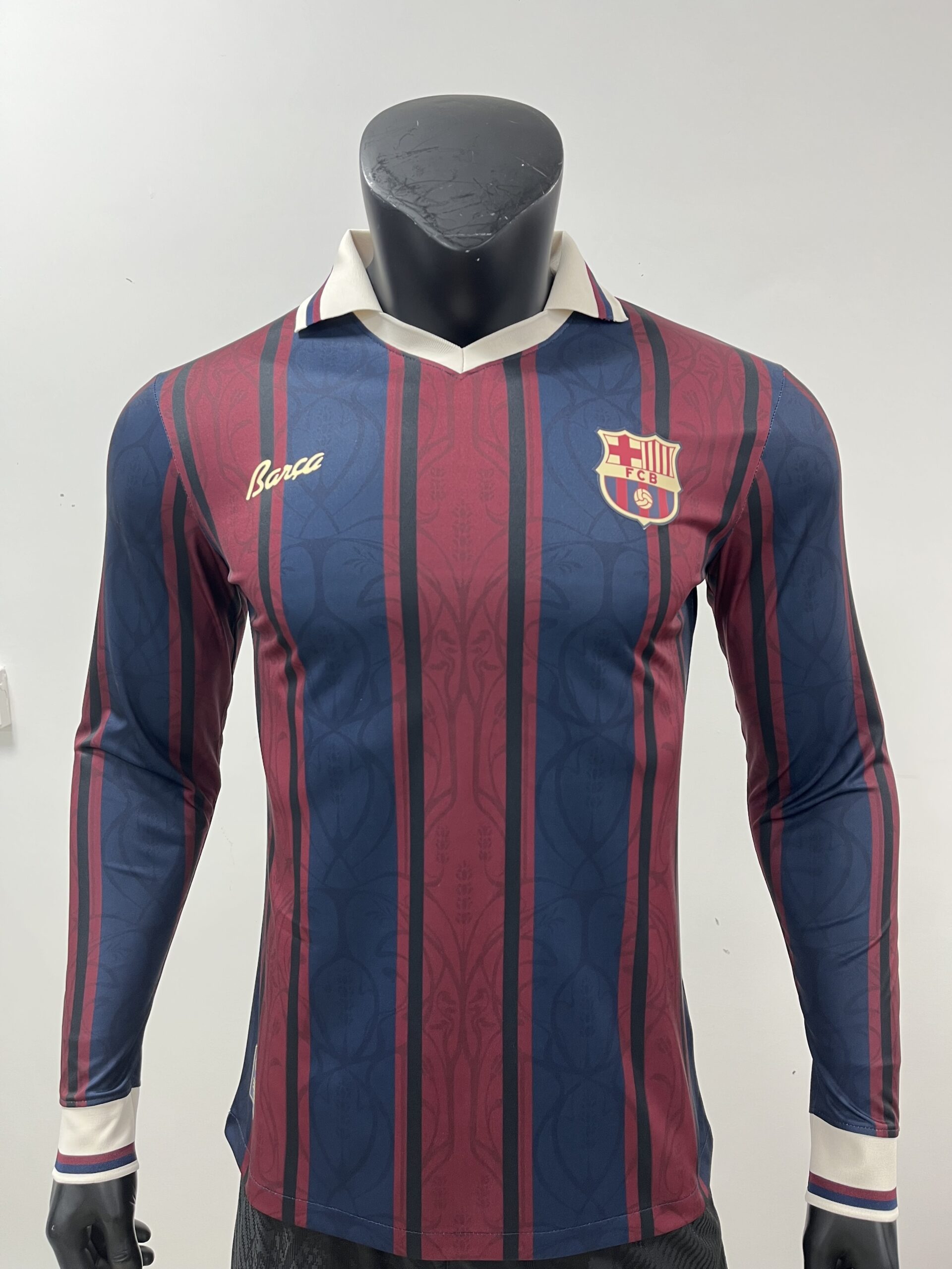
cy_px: 634
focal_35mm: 26
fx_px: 953
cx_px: 476
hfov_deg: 53.1
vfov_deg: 67.3
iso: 80
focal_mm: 5.1
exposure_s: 1/50
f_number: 1.6
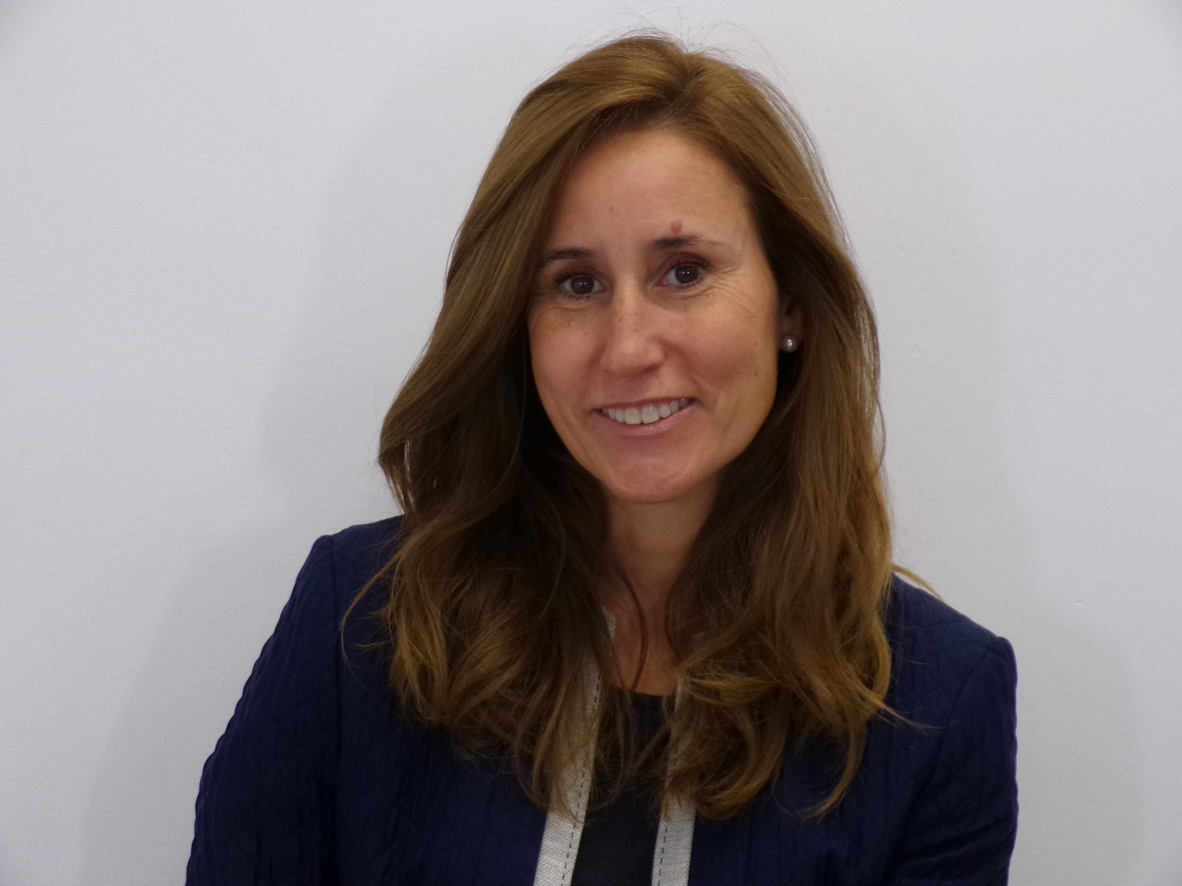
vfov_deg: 14.9
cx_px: 591
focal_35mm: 99
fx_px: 3380
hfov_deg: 19.8
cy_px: 443
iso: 211
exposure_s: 1/50
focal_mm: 17.7
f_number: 4.2
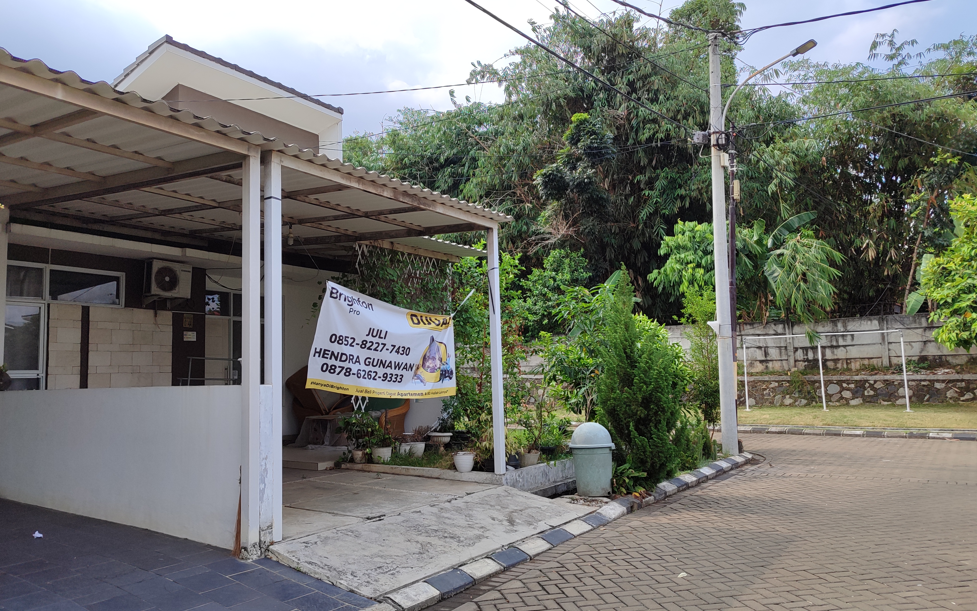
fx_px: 719
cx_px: 488
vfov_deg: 46.0
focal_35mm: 27
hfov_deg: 68.4
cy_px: 313
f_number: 1.89
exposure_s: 1/922
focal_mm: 5.95
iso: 50
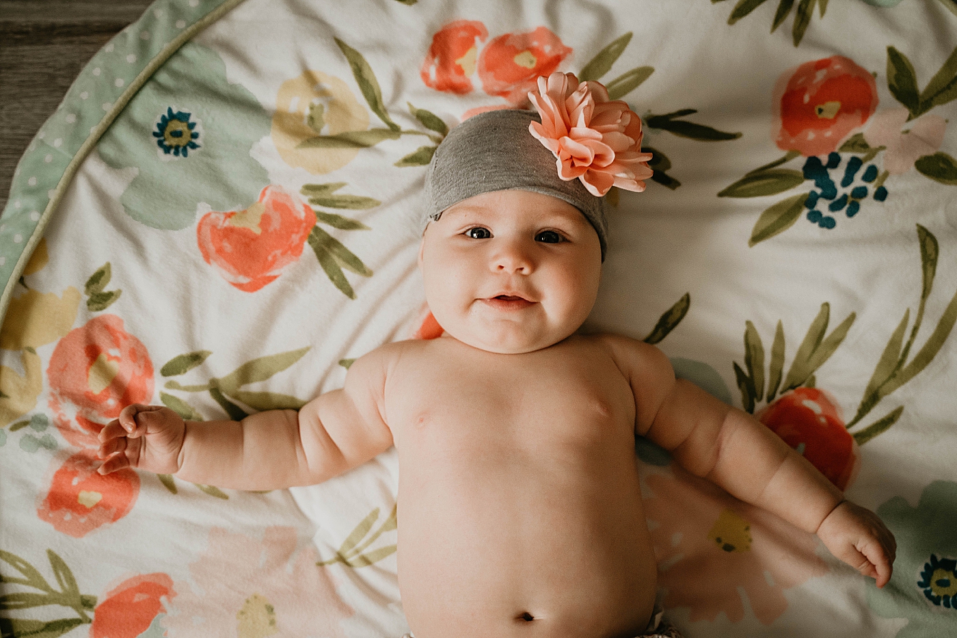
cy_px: 319
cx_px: 478
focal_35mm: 46
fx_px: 1223
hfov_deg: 42.7
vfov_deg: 29.2
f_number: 2.8
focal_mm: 46
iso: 1600
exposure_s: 1/125
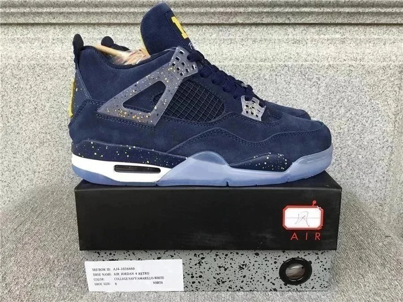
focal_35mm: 31
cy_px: 151
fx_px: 361
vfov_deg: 45.4
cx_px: 202
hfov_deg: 58.4
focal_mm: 3.3
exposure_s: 1/100
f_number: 2.4
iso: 40
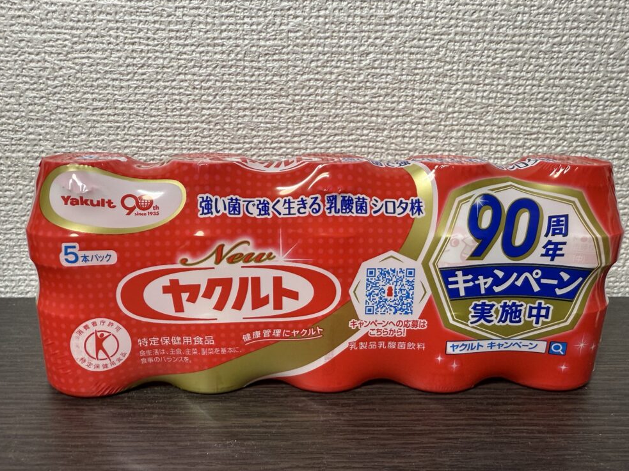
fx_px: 454
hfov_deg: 69.4
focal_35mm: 25
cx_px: 322
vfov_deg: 54.9
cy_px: 227
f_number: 2.2
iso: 125
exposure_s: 1/94
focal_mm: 2.22
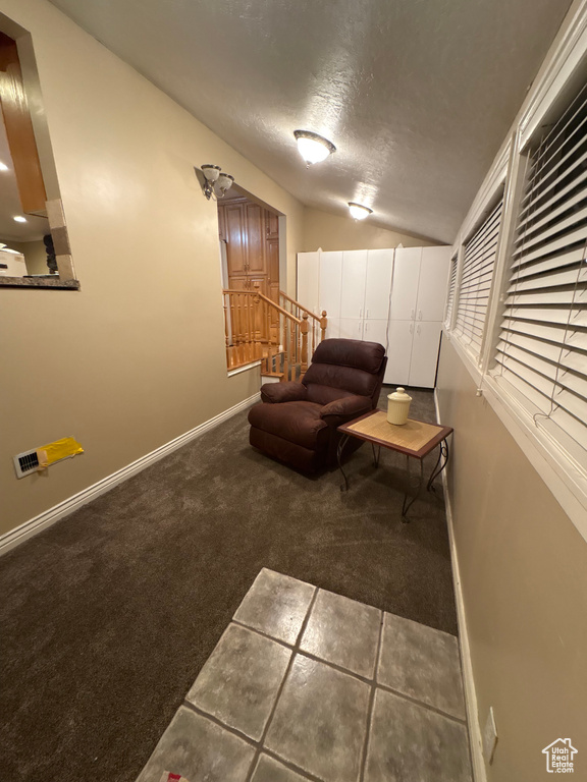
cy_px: 391
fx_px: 317
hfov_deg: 85.7
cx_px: 294
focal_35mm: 14
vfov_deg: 102.1
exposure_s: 1/60
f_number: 2.2
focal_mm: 2.22
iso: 500
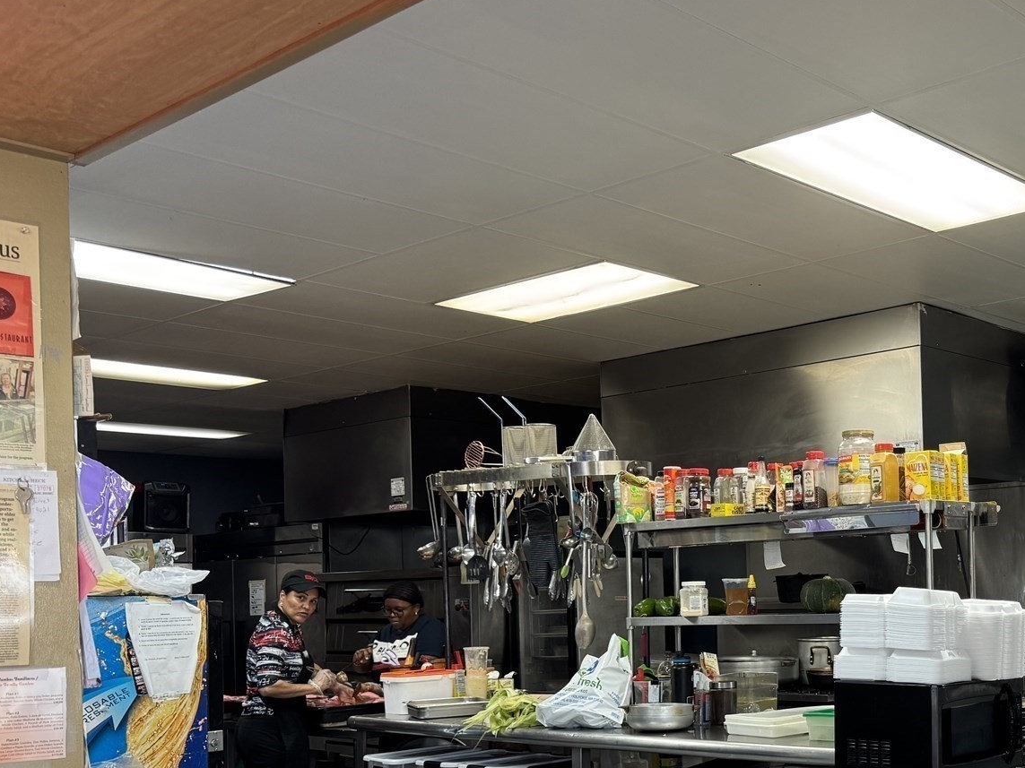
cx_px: 856
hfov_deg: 41.5
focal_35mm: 43
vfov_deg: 33.0
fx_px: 1273
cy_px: 567
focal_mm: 6.76
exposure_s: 1/60
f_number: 1.78
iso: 125
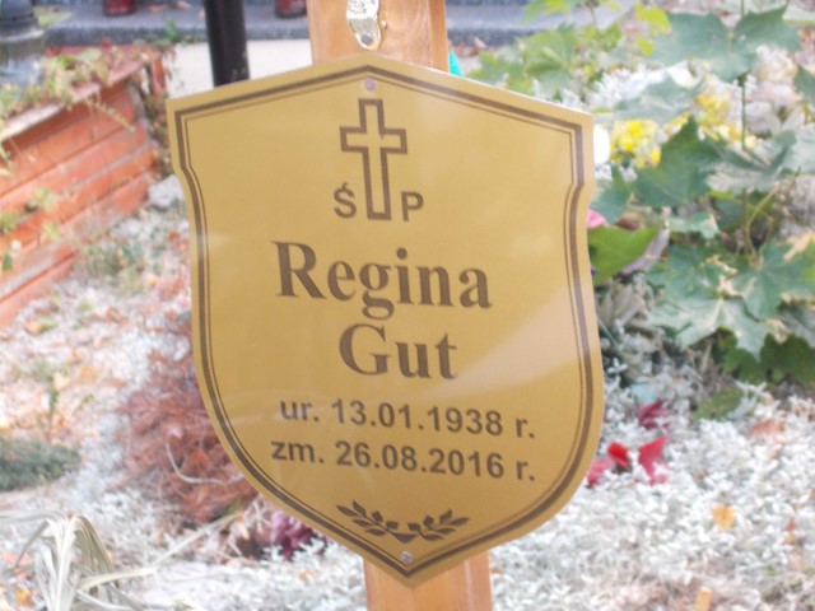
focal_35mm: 113
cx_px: 408
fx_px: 2660
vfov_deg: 13.1
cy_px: 306
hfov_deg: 17.4
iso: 280
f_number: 6
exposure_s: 1/60
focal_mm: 20.1
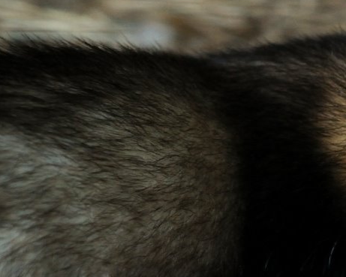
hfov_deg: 3.3
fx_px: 6002
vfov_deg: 2.6
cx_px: 413
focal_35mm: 586
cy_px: 210
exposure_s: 1/100
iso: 800
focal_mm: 160
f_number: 3.5
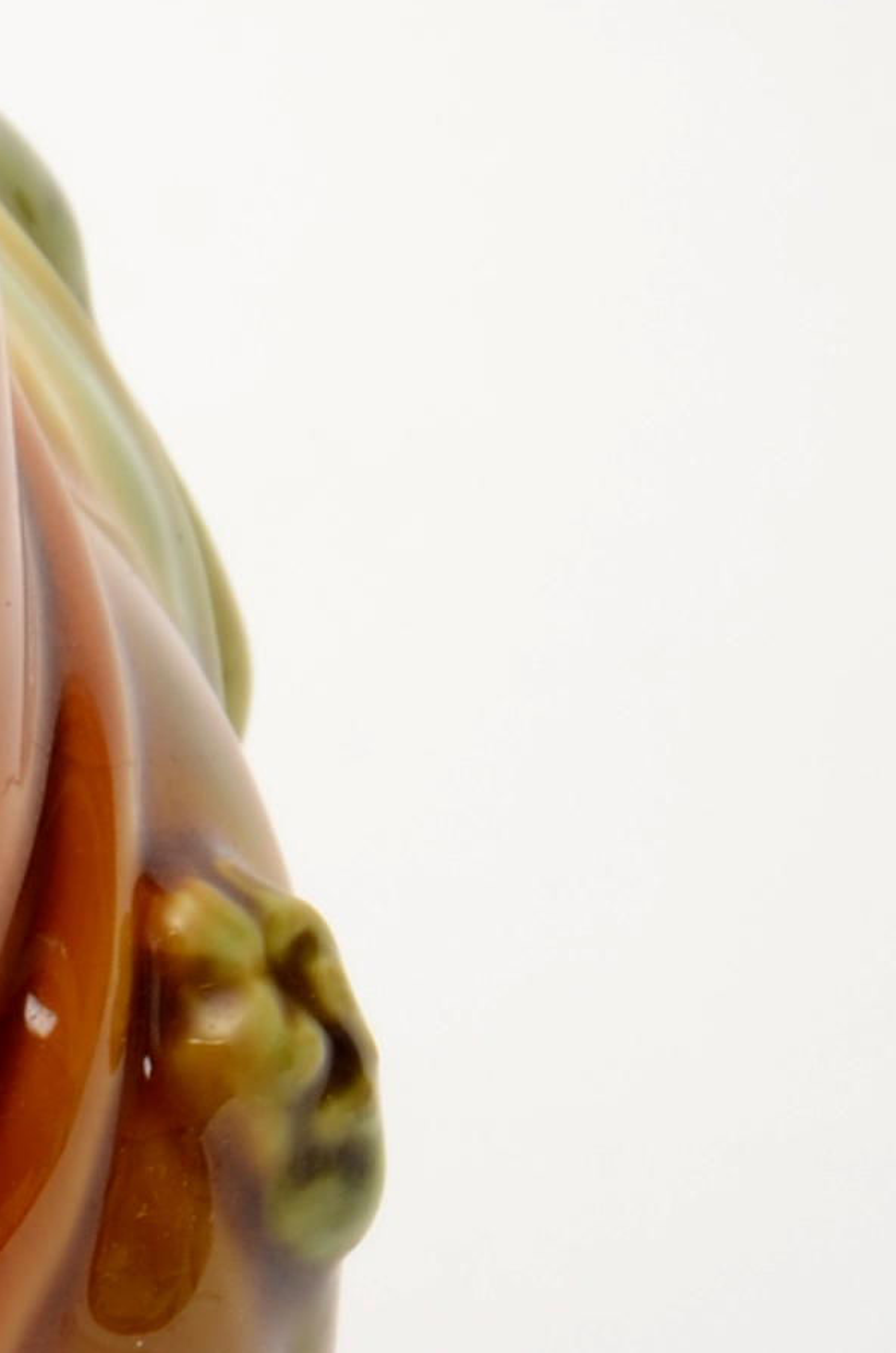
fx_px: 52695
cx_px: -714
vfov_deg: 1.5
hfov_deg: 1.0
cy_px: 1615
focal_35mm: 1405
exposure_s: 1/200
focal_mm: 170
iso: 100
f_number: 16
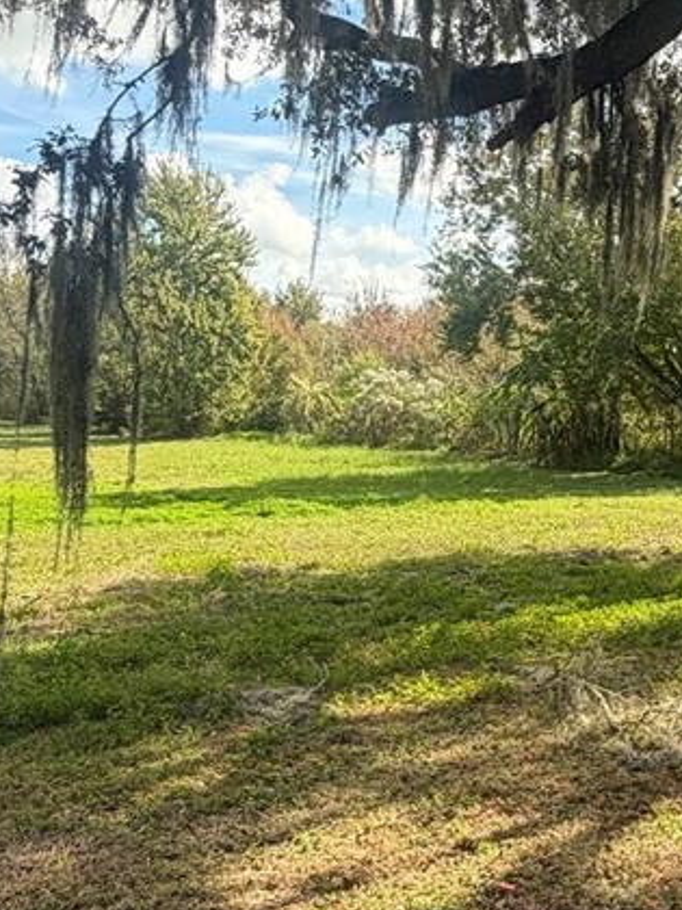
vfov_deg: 46.8
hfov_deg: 34.5
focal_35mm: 40
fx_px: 1051
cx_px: 574
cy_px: 431
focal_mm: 2.22
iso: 64
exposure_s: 1/502
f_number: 2.2
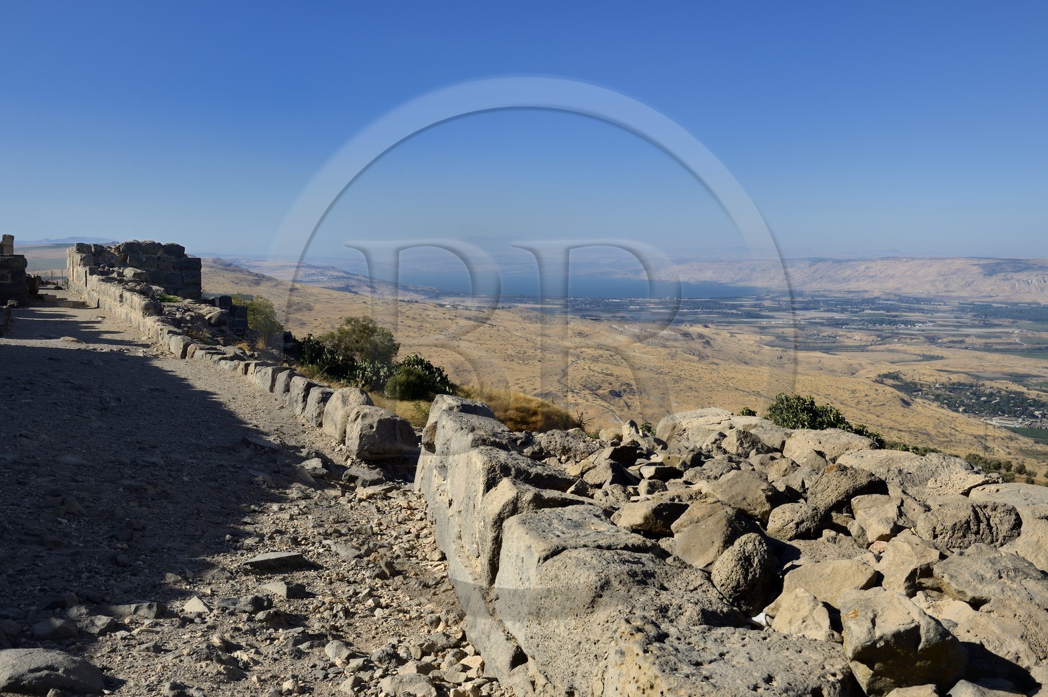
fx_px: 1047
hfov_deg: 53.2
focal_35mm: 36
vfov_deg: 36.8
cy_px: 348
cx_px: 524
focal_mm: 36
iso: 200
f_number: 13
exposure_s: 1/320
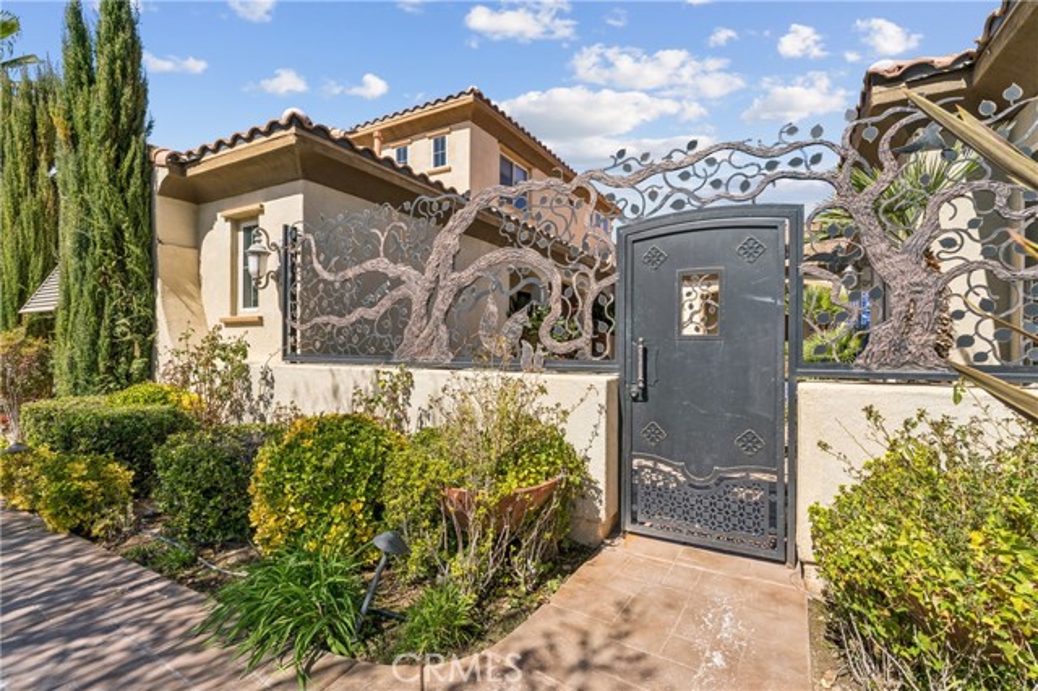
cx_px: 519
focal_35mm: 16
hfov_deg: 95.0
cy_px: 346
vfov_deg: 72.0
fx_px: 475
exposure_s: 1/30
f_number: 22
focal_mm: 16.5
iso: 100
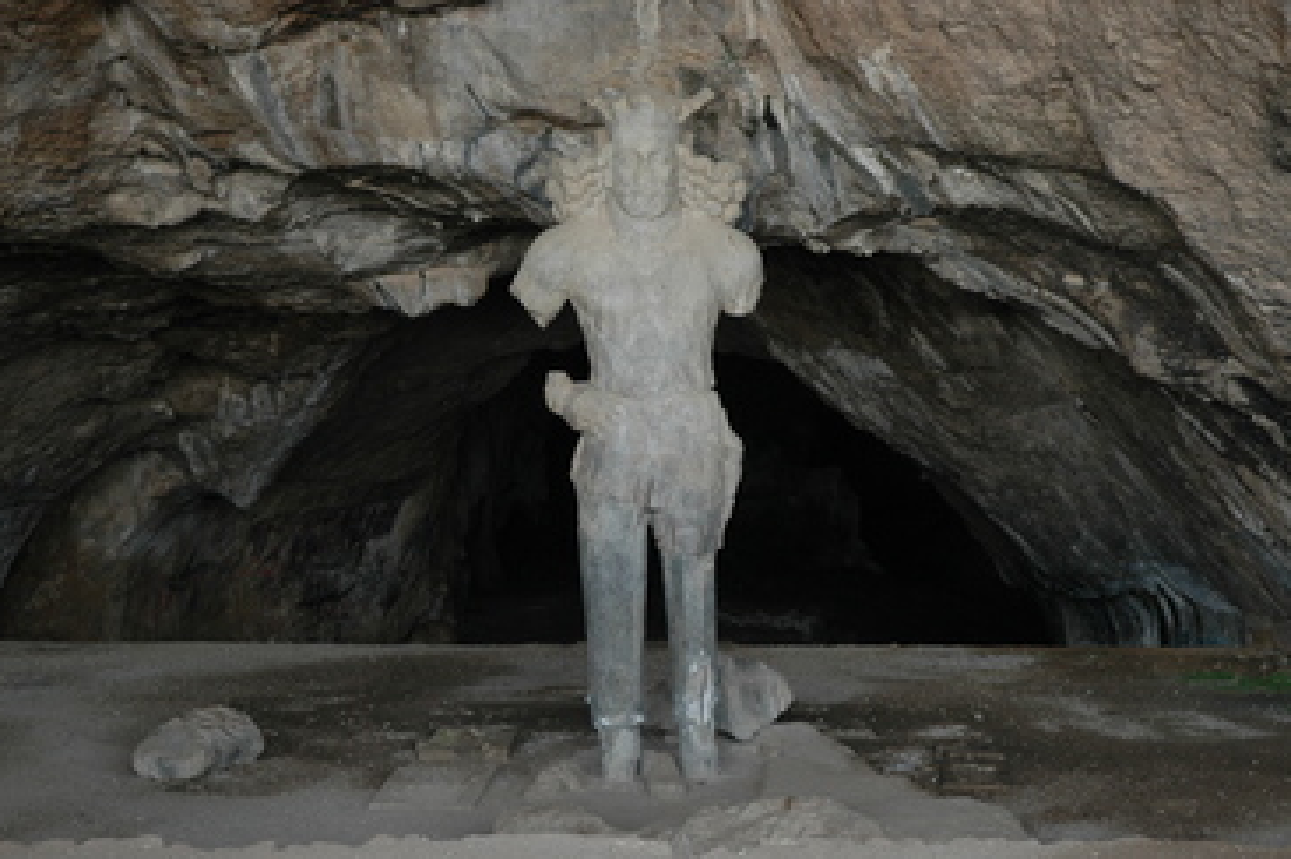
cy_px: 405
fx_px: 2830
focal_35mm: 79
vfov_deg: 17.2
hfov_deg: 25.7
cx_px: 698
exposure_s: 1/80
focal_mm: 48
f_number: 4.5
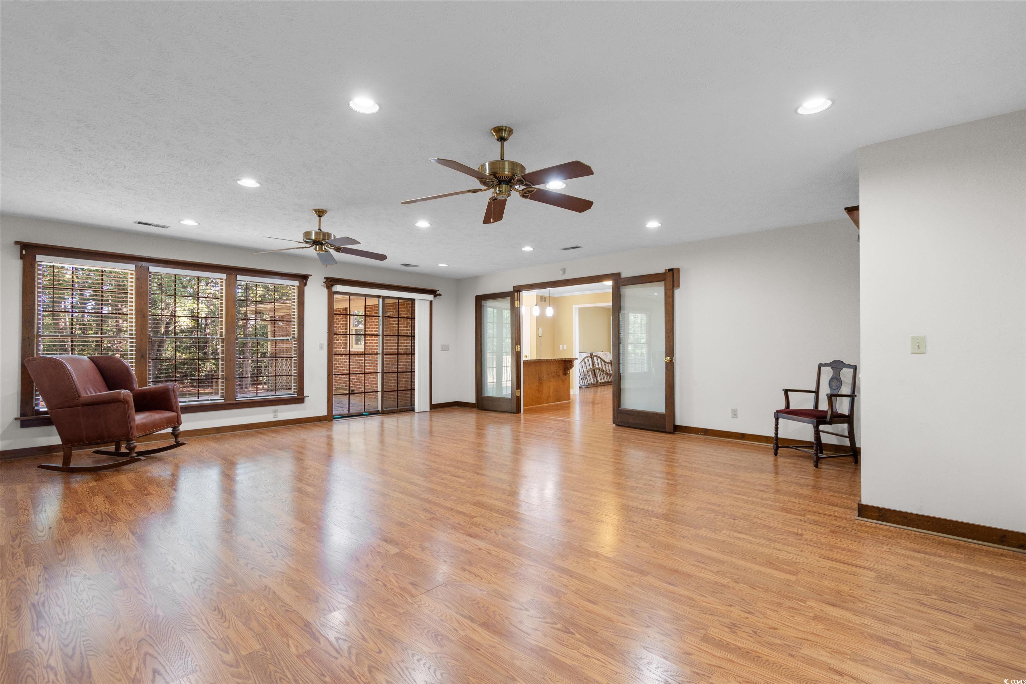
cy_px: 342
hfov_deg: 100.4
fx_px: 427
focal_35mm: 15
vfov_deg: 77.3
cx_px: 513
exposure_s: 2.5
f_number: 4.5
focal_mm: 10
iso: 100
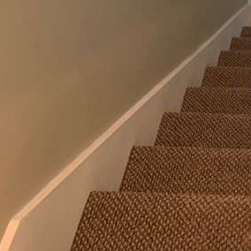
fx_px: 681
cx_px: 319
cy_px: -107
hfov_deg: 19.4
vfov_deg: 18.8
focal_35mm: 83
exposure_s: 1/30
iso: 400
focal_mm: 4.25
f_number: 1.8
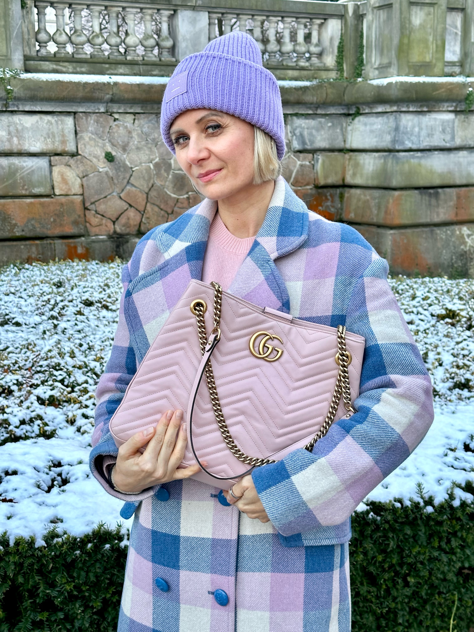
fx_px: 876
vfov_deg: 39.7
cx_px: 237
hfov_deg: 30.3
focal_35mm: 48
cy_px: 316
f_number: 1.78
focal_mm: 6.86
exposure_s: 1/136
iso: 50
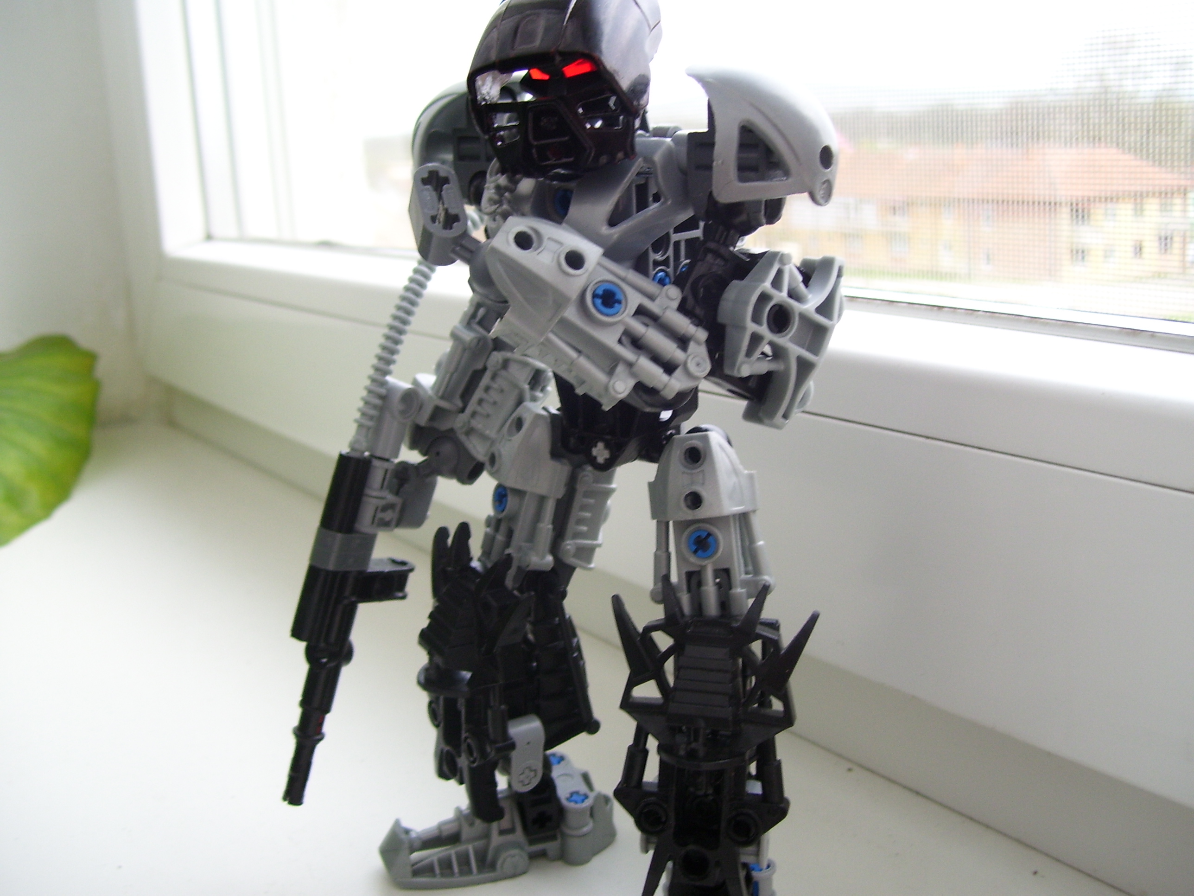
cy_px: 448
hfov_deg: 50.1
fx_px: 1276
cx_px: 597
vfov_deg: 38.7
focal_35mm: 37
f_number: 2.7
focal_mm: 6
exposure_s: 1/60
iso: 80
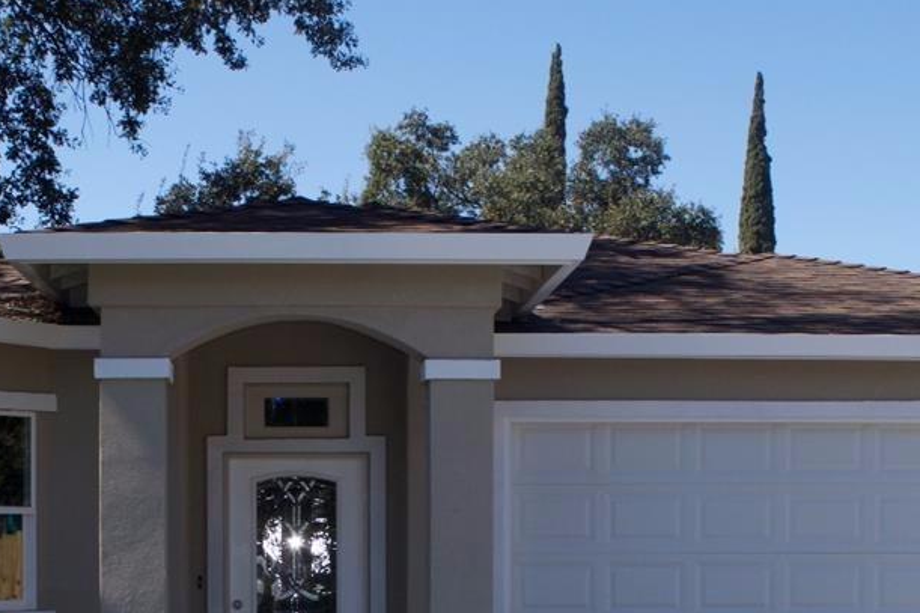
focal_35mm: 81
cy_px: 669
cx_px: 342
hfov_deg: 25.0
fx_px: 2069
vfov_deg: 16.4
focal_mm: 22
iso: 100
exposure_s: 1/200
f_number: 9
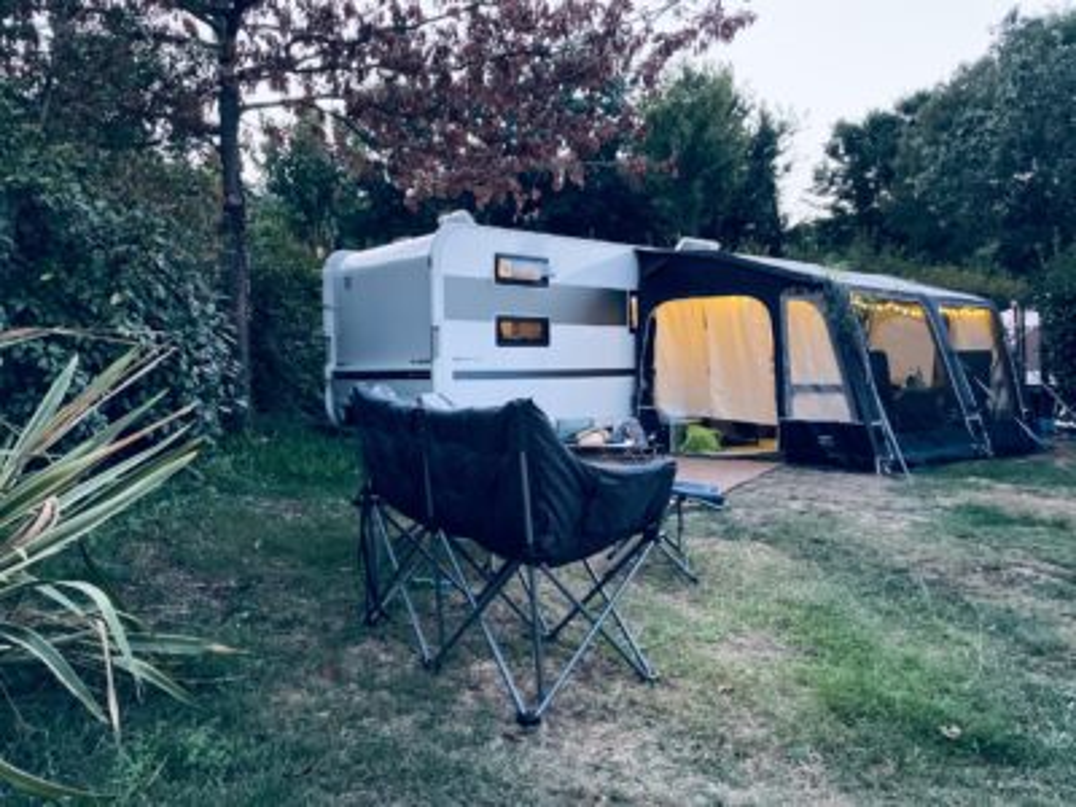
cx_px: 538
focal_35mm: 26
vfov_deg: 53.1
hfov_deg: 67.3
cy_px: 404
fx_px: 808
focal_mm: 4.2
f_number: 1.6
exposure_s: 1/30
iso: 640
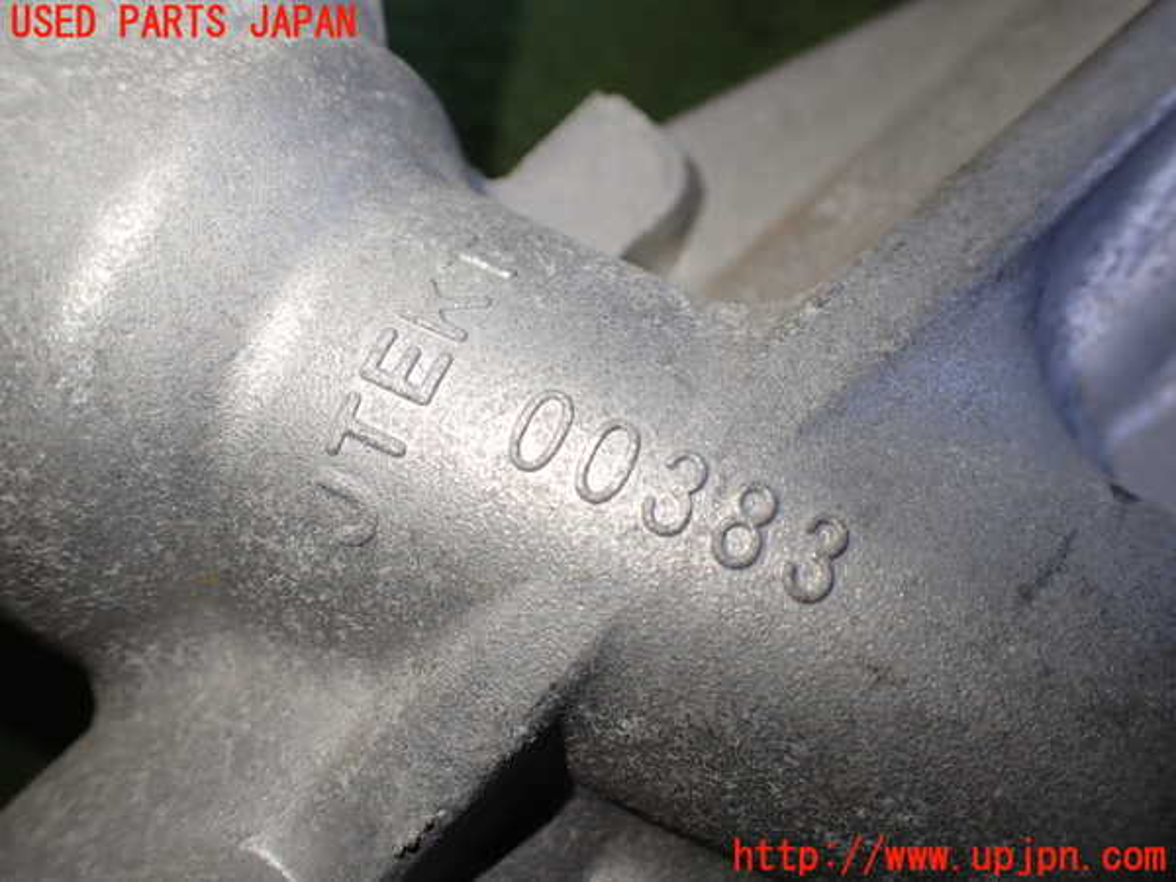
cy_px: 441
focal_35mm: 30
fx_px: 1019
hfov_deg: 60.0
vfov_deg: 46.8
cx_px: 588
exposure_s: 1/125
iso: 160
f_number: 2.3
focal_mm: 5.4
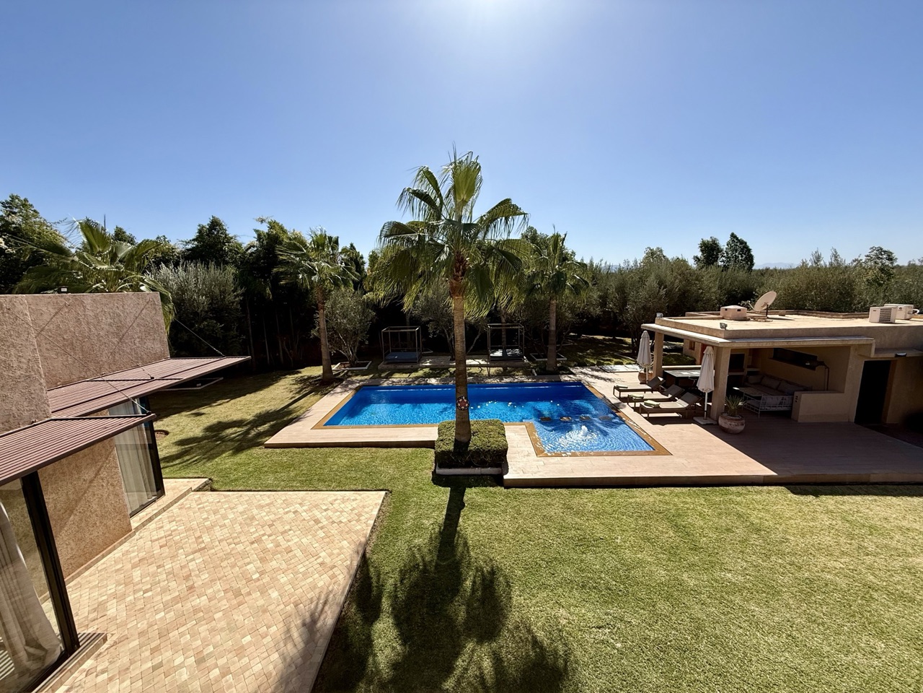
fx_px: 373
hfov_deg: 102.1
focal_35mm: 14
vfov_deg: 85.7
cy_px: 346
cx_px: 462
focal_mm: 2.22
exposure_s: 1/2165
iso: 50
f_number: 2.2
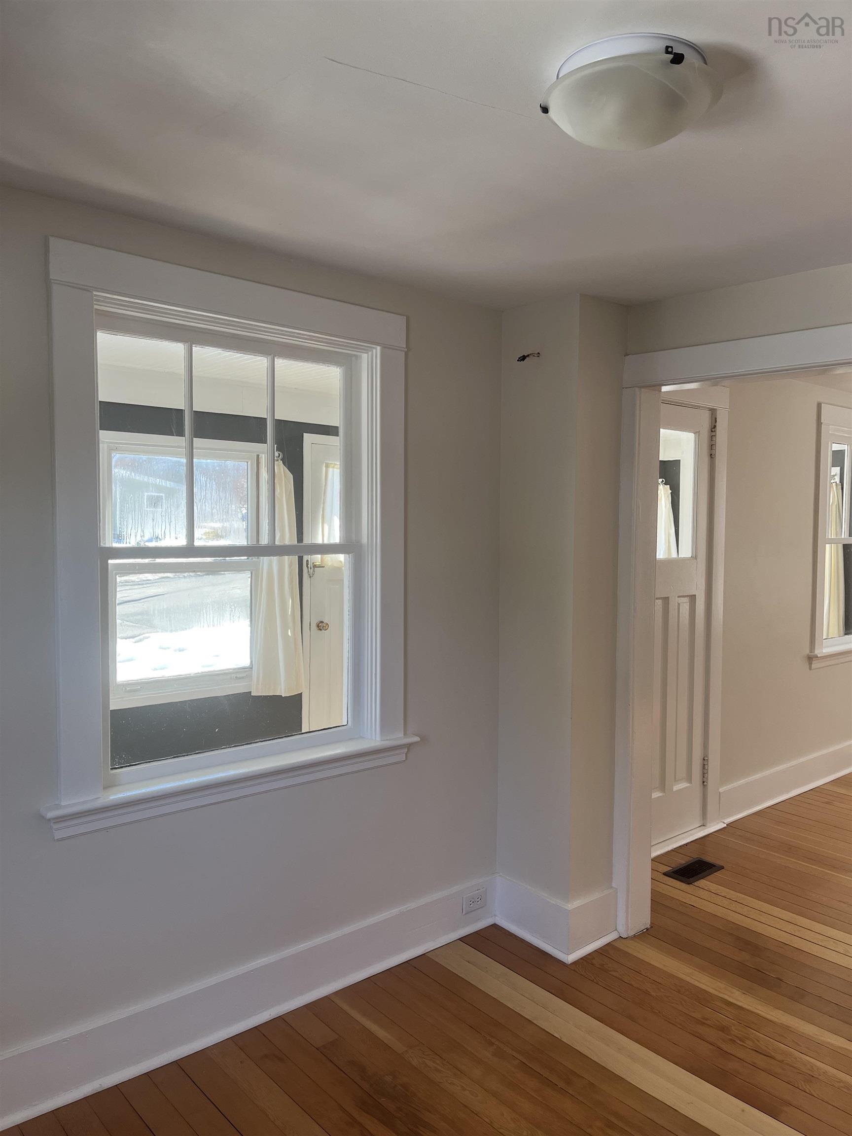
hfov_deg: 53.1
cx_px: 426
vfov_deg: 67.3
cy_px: 568
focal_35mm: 26
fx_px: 853
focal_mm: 5.1
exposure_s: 1/186
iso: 50
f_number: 1.6
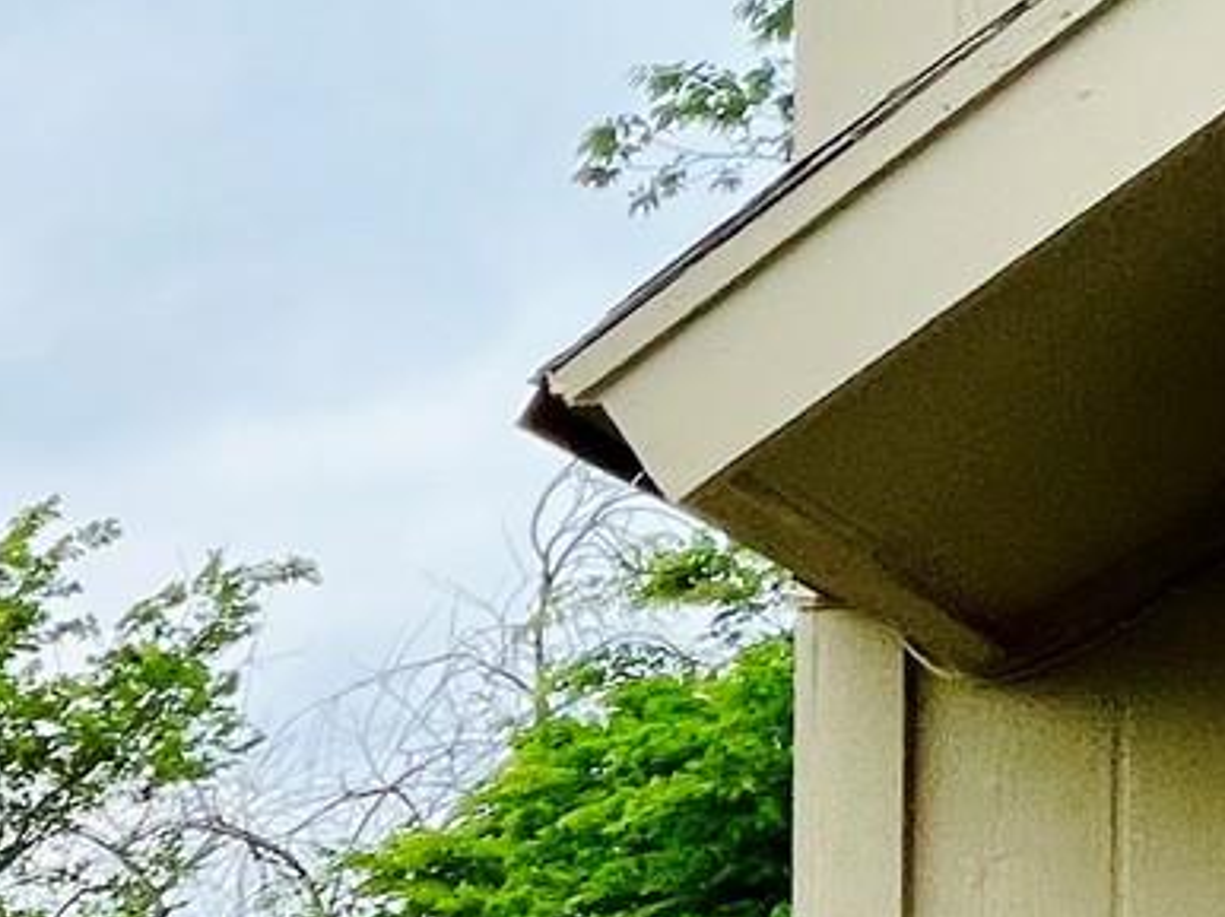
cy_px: 1507
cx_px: -1403
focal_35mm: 69
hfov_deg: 17.2
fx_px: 2440
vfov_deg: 18.1
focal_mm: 1.57
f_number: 1.8
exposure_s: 1/1468
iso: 32
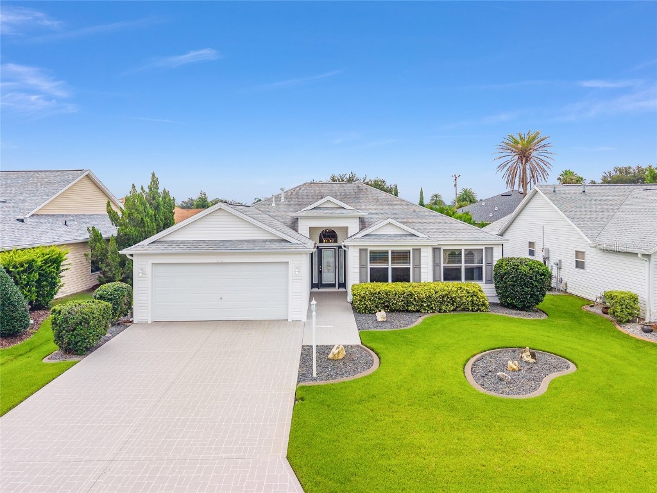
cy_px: 246
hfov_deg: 71.6
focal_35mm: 24
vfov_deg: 56.8
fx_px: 456
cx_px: 328
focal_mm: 8.67
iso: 170
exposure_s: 1/5000
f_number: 1.8
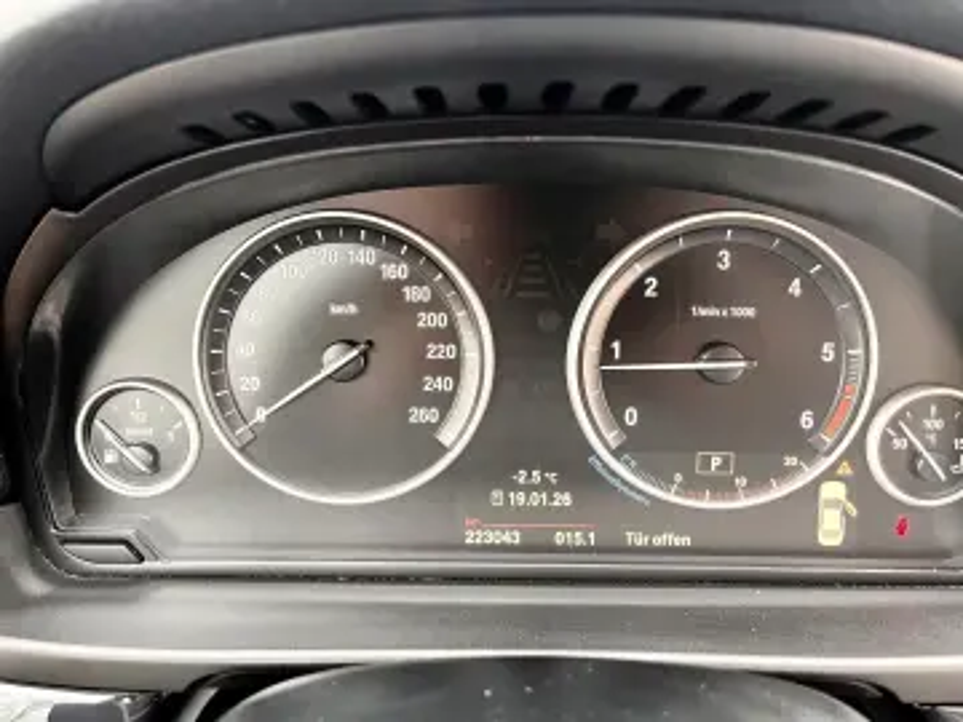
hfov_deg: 67.3
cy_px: 361
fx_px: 723
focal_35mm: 26
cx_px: 482
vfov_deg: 53.1
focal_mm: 5.1
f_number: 1.6
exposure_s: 1/60
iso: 200
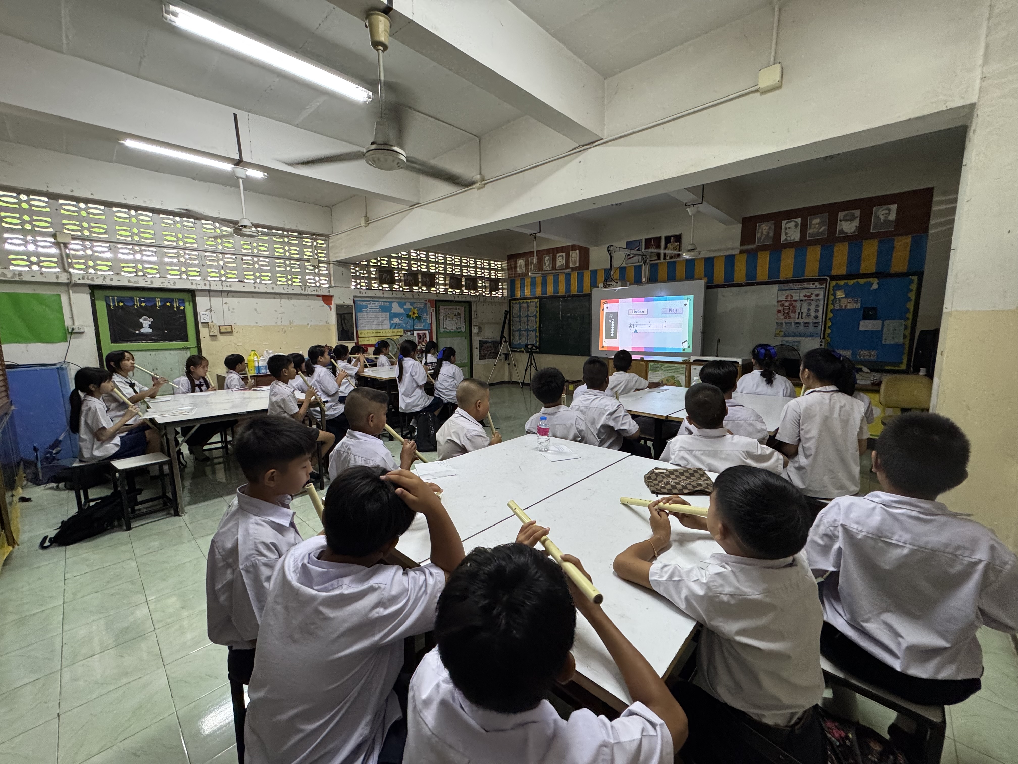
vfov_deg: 85.7
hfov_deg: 102.1
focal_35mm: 14
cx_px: 509
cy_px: 382
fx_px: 412
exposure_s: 1/60
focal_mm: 2.22
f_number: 2.2
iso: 200
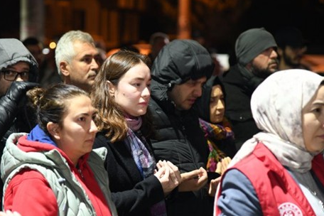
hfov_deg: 13.0
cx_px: 140
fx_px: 1422
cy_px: 138
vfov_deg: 8.7
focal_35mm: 158
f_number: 4
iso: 1000
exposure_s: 1/15
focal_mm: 120
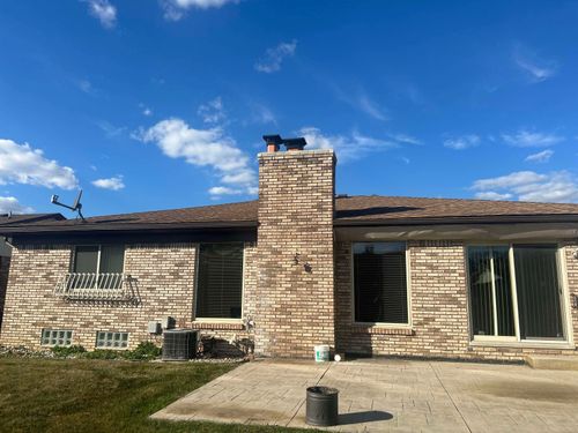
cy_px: 216
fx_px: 434
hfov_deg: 67.3
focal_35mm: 26
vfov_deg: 53.1
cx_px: 289
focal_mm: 5.7
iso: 50
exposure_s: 1/4444
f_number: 1.5
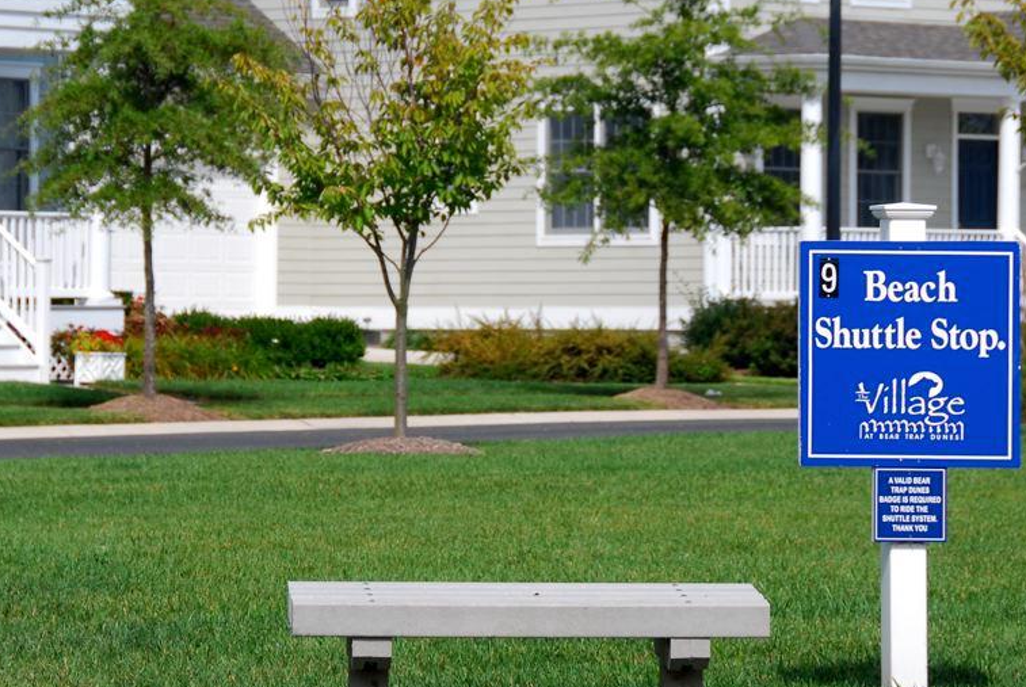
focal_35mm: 190
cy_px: 257
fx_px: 5418
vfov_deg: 7.3
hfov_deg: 10.8
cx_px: 404
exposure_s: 1/250
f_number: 8
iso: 200
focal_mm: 75
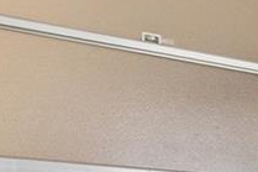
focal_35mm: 107
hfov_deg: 9.9
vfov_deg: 11.9
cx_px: 878
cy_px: 297
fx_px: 766
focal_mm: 14
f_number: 7.1
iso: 400
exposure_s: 1/25
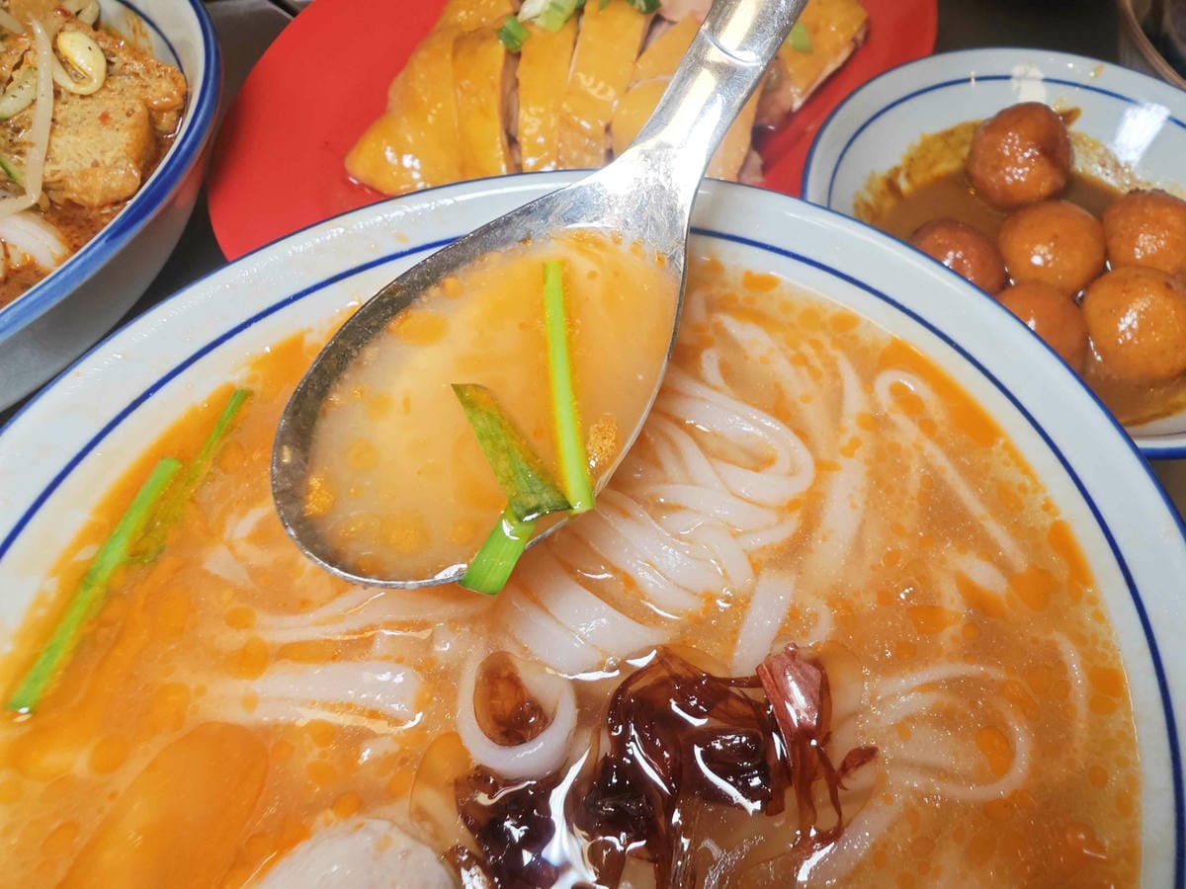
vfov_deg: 58.9
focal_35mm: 23
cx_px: 593
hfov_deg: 73.9
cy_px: 444
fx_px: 788
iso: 64
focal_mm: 2.03
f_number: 1.8
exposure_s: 1/120
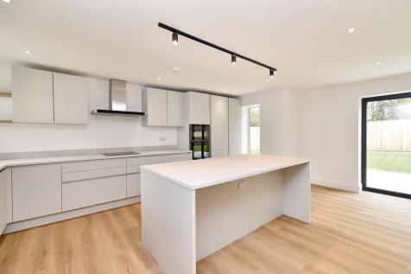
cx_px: 206
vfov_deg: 77.3
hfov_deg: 100.4
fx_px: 171
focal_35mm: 15
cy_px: 137
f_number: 7.1
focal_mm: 10
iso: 800
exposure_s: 1/60
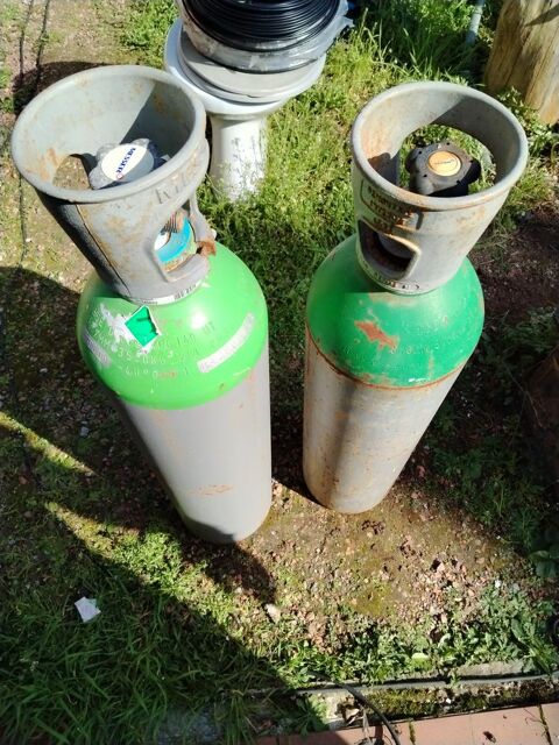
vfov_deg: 67.3
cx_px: 280
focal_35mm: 26
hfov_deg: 53.1
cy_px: 372
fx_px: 560
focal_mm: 4.25
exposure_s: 1/1156
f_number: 1.8
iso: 100
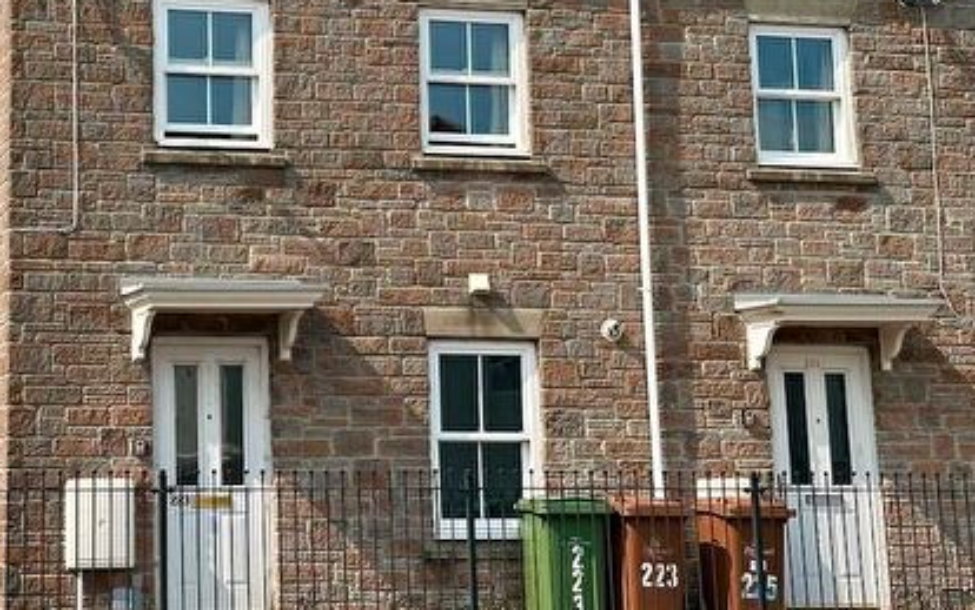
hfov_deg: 23.8
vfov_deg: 15.1
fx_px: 2286
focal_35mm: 86
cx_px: 228
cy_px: 100
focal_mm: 6.86
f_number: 1.78
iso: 64
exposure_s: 1/4367
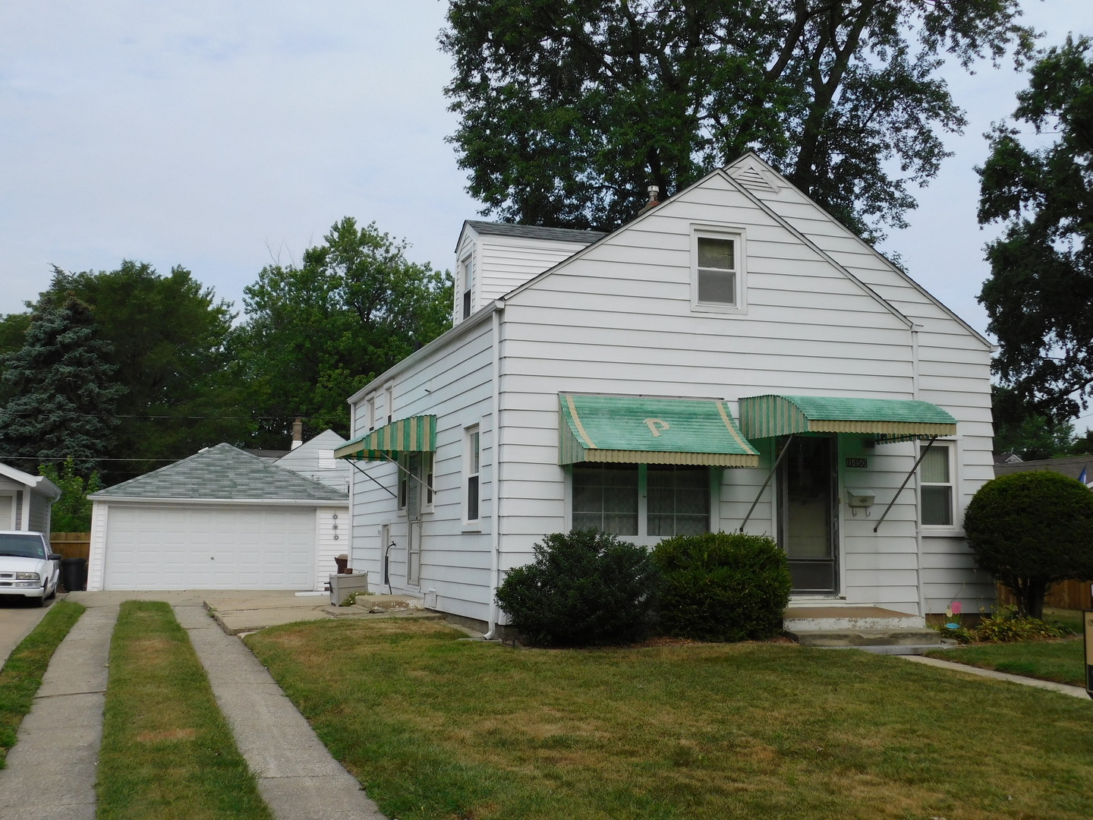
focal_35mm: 40
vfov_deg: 36.0
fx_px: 1263
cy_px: 410
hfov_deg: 46.8
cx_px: 546
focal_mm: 7.1
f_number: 3.6
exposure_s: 1/800
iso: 125
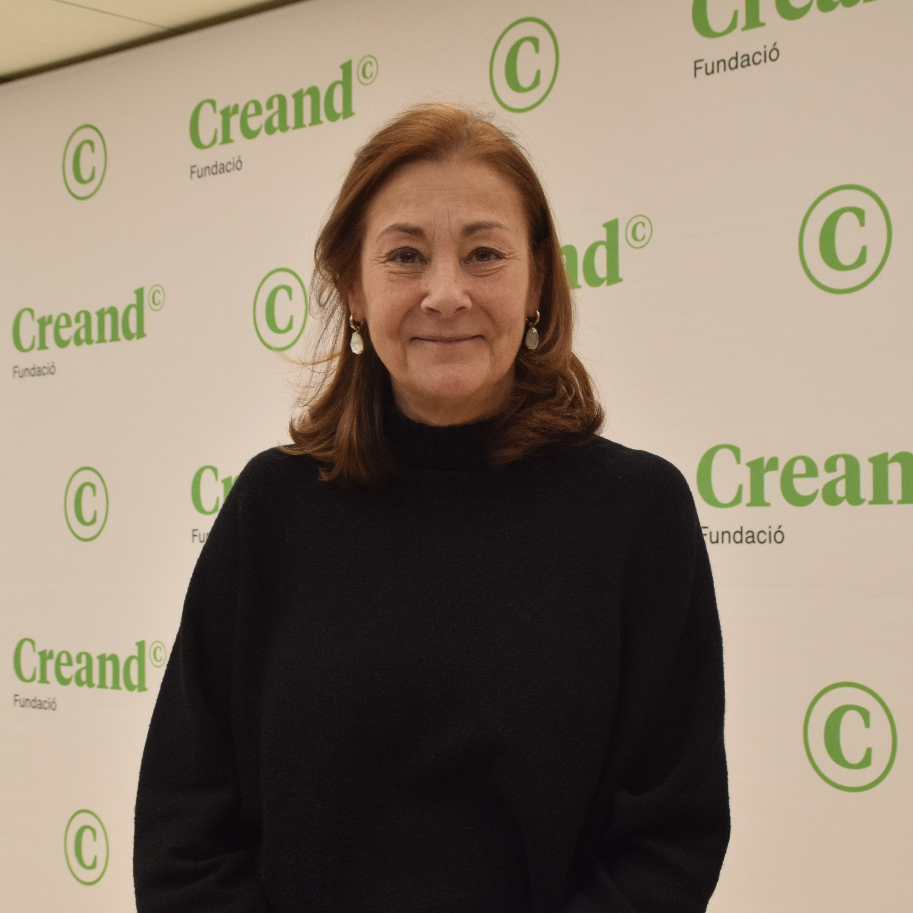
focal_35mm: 67
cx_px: 448
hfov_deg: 25.7
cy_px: 488
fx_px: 1999
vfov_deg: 25.7
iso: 800
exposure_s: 1/200
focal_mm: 32
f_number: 8
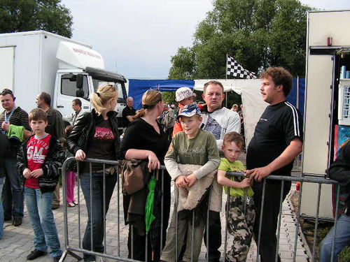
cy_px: 131
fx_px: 364
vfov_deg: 39.7
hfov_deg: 51.4
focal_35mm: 36
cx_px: 175
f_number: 3.2
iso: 64
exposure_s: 1/400
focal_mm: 6
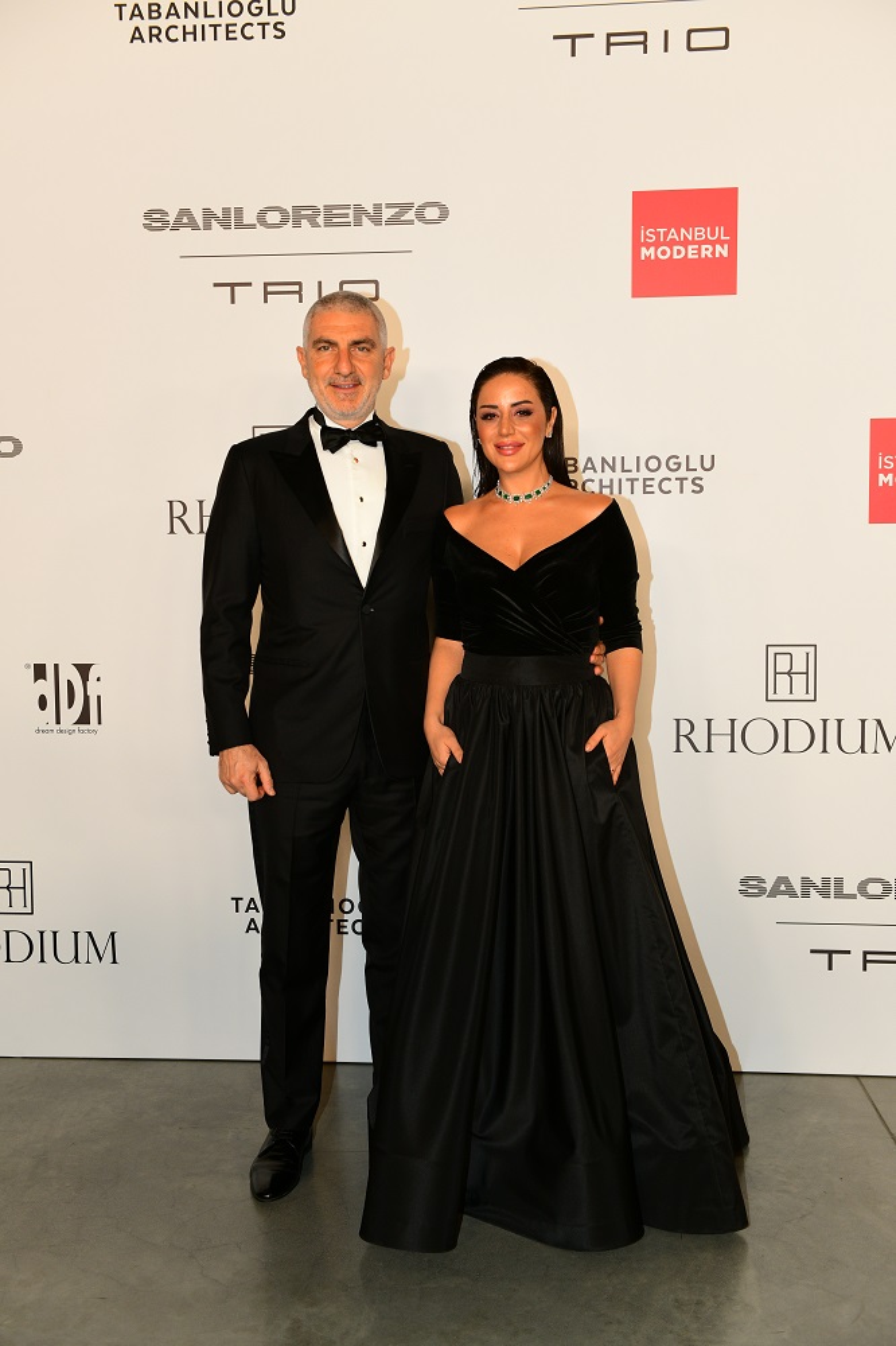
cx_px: 448
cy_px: 673
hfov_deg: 36.8
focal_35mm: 36
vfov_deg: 53.1
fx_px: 1345
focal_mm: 36
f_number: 5
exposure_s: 1/250
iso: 640
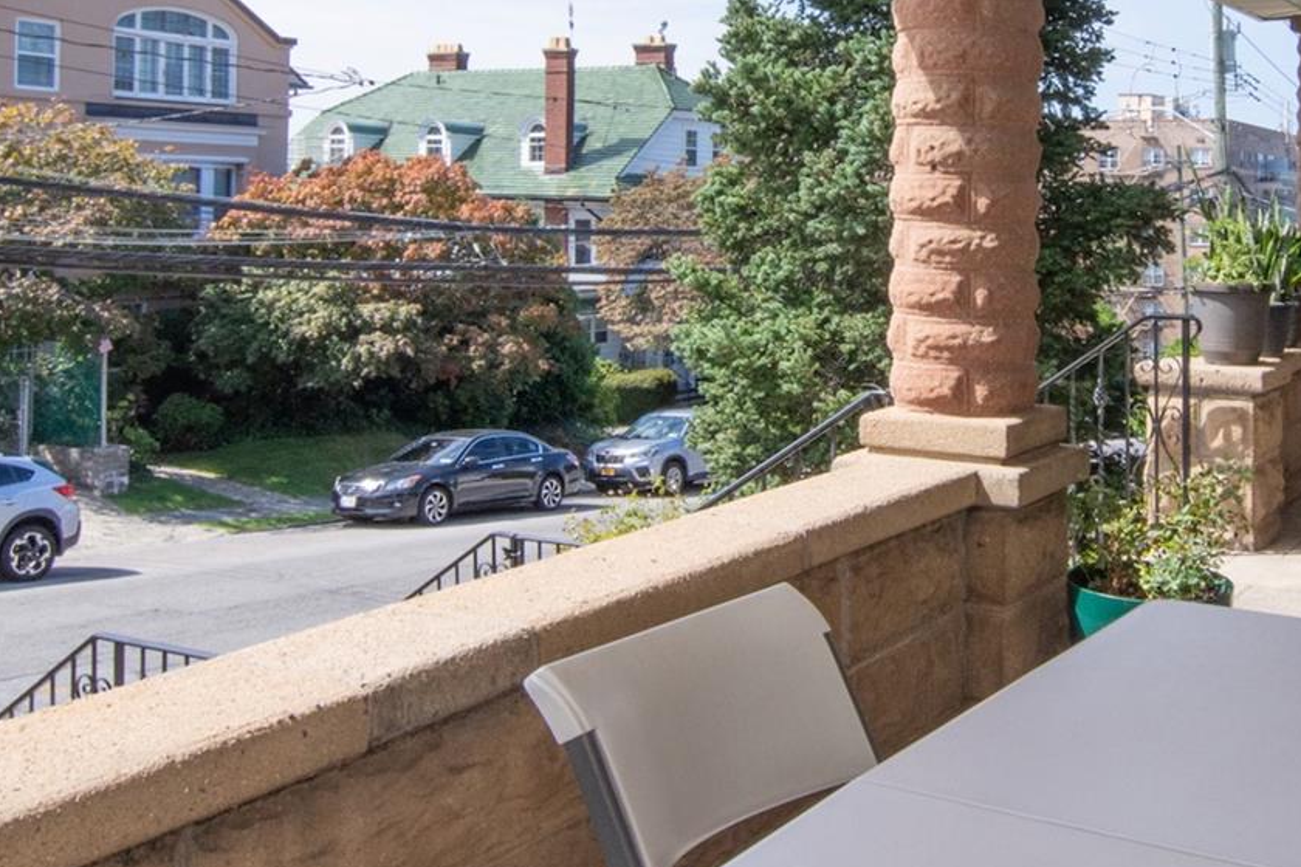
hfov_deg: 47.1
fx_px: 1453
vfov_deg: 32.4
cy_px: 188
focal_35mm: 40
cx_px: 911
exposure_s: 1/250
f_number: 14
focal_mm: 11
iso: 500
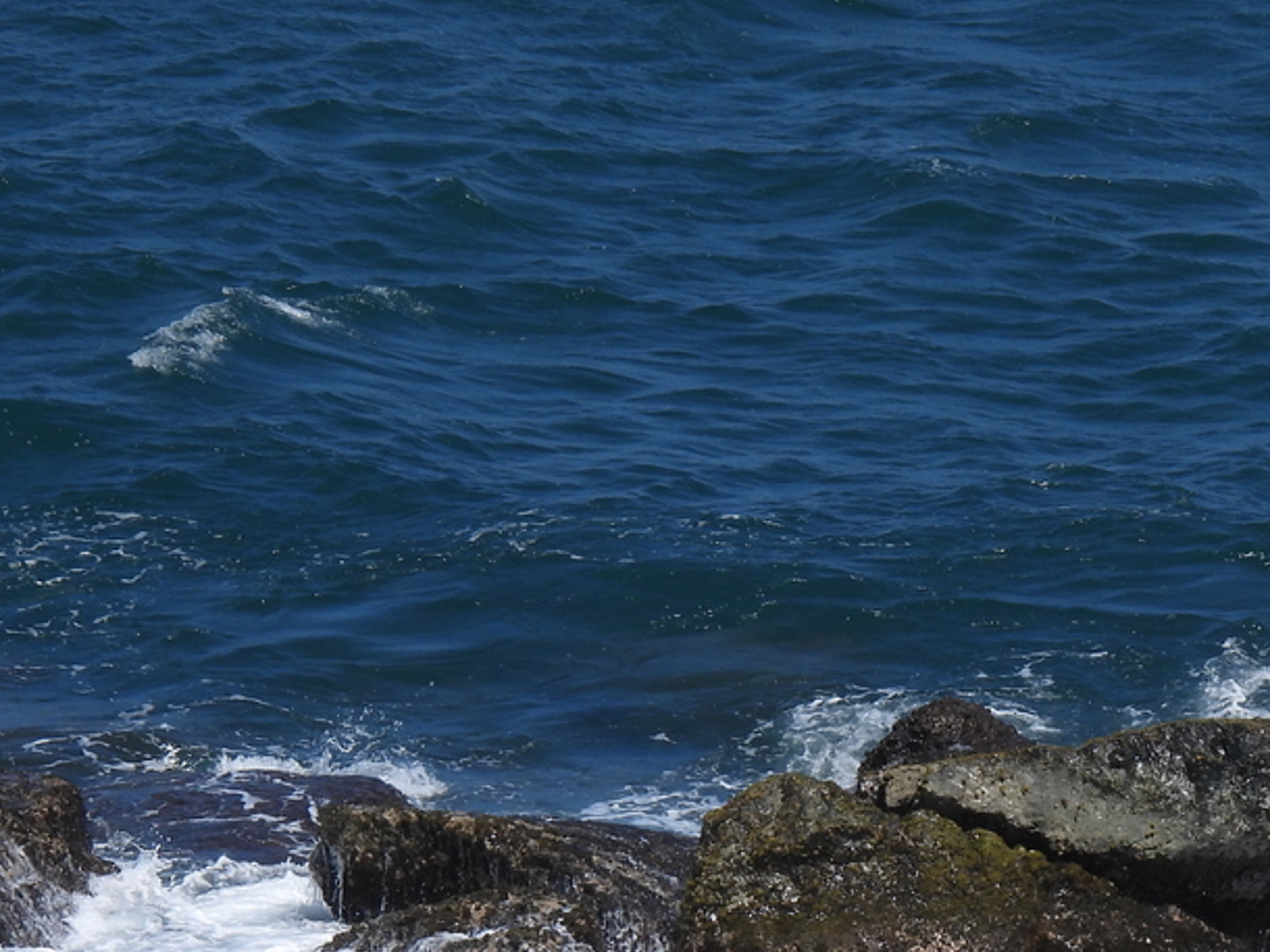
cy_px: 962
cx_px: 1020
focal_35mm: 945
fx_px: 34657
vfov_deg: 1.6
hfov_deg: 2.1
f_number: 5
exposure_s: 1/1000
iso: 100
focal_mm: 80.3
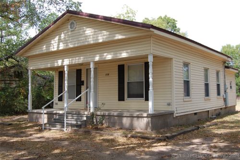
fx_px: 260
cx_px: 120
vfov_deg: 34.1
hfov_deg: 49.6
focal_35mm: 39
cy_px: 80
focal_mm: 26
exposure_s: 1/200
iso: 200
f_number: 7.1
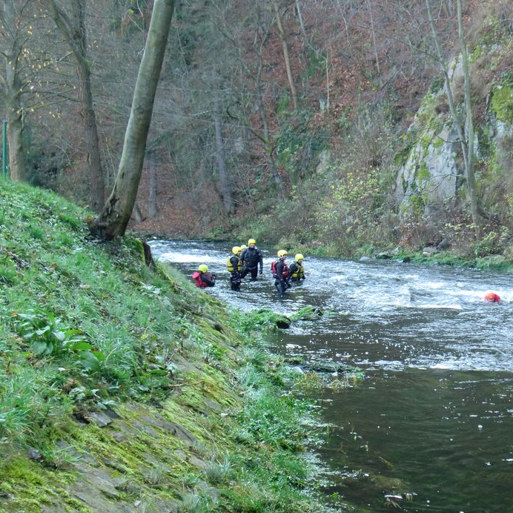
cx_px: 365
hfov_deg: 25.1
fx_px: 1140
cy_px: 273
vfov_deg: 25.4
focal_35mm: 68
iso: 200
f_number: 3.7
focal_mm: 9.3
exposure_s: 1/60
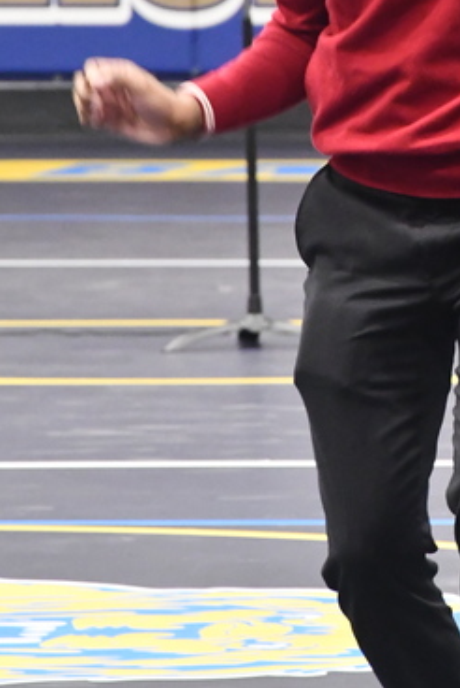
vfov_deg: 4.3
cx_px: 577
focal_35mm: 484
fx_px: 9259
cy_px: 140
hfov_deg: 2.8
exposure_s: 1/60
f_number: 5.6
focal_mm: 116
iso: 4000
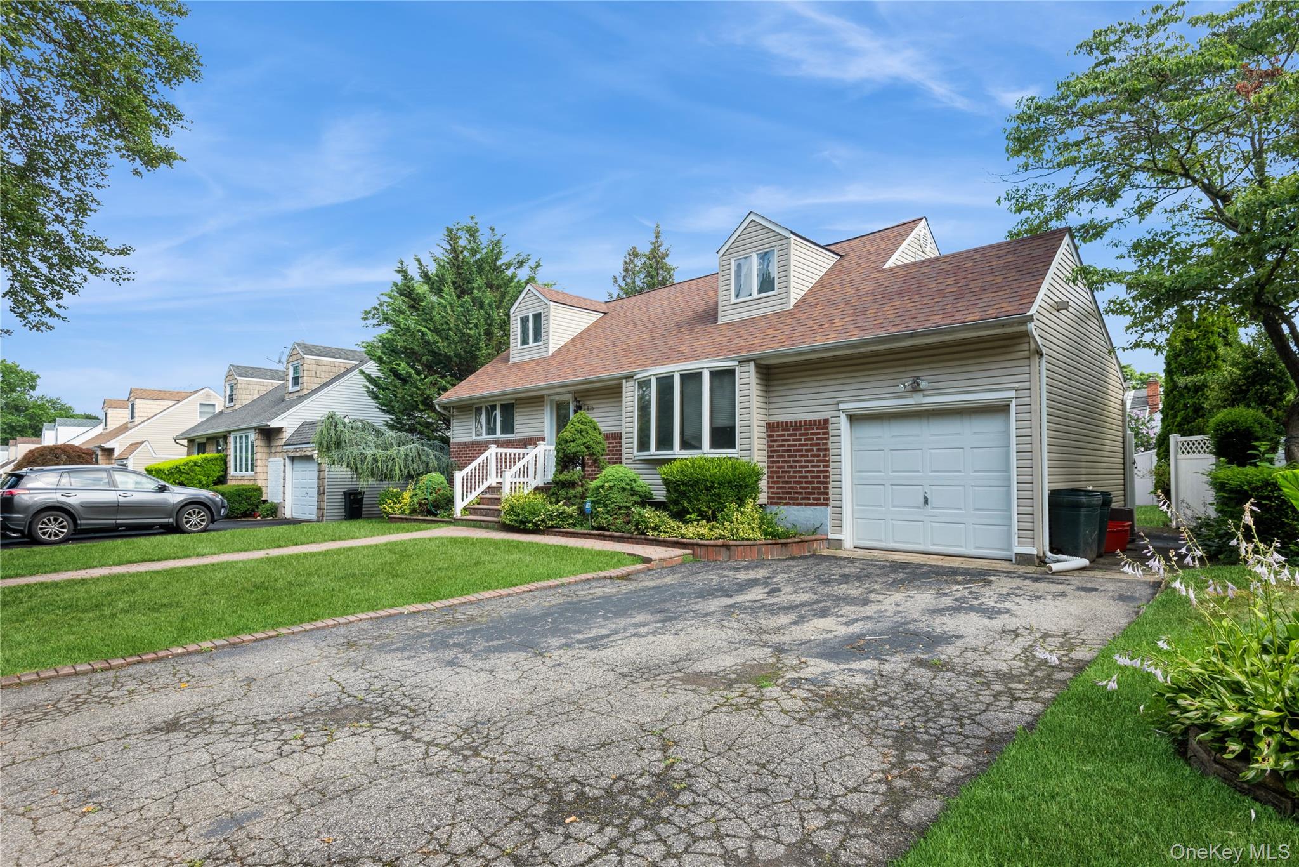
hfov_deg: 86.9
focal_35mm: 19
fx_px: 686
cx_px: 650
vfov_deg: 64.6
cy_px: 434
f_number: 9
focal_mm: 19
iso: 200
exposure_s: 1/100
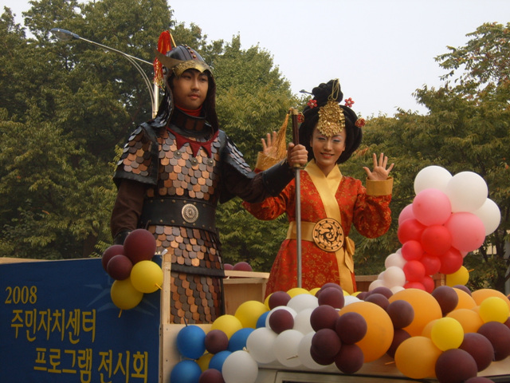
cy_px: 192
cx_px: 255
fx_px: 958
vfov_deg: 22.6
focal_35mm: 65
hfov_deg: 29.8
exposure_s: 1/180
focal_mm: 10.8
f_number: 3.7
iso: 50
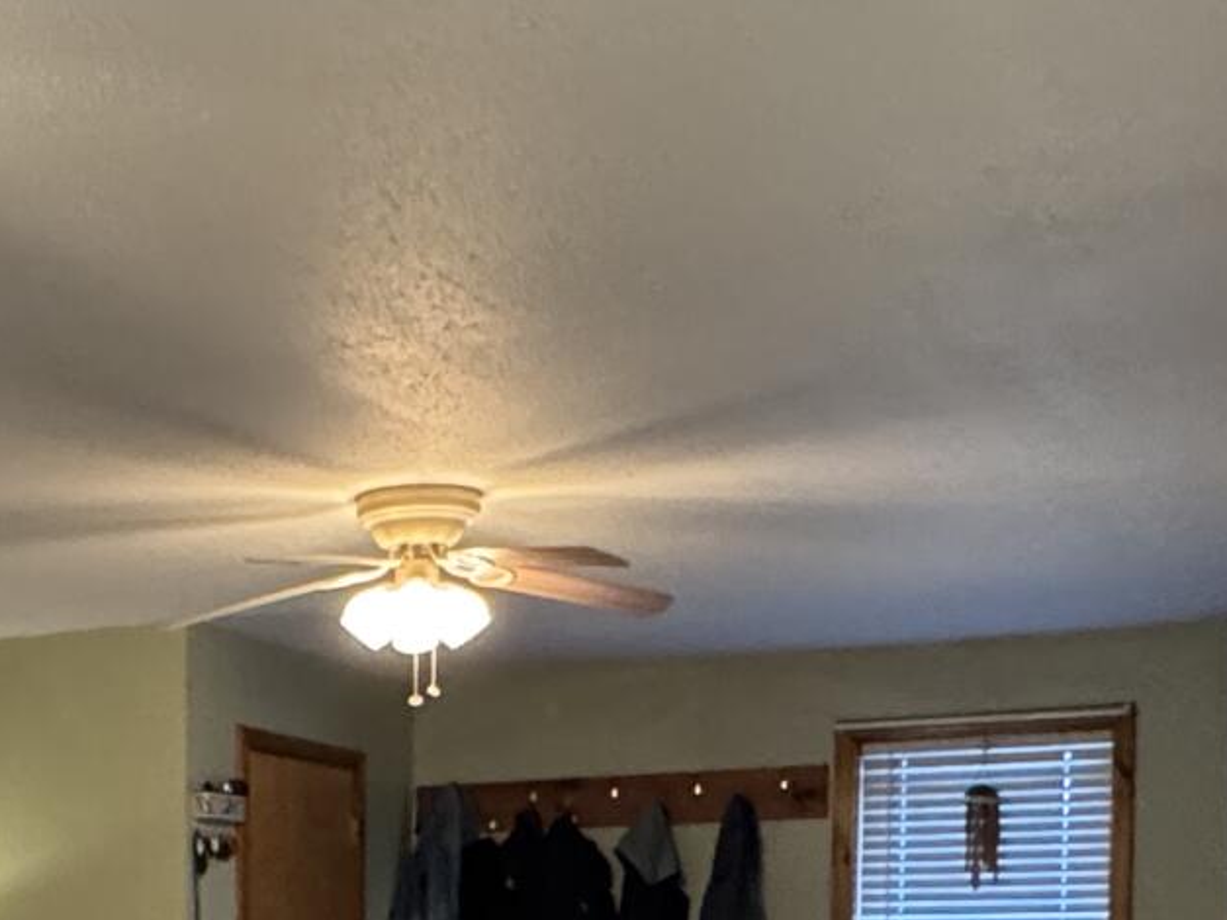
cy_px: 1151
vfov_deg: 20.3
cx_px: -14
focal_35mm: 67
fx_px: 2374
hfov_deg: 27.3
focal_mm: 2.22
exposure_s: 1/60
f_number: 2.2
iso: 640
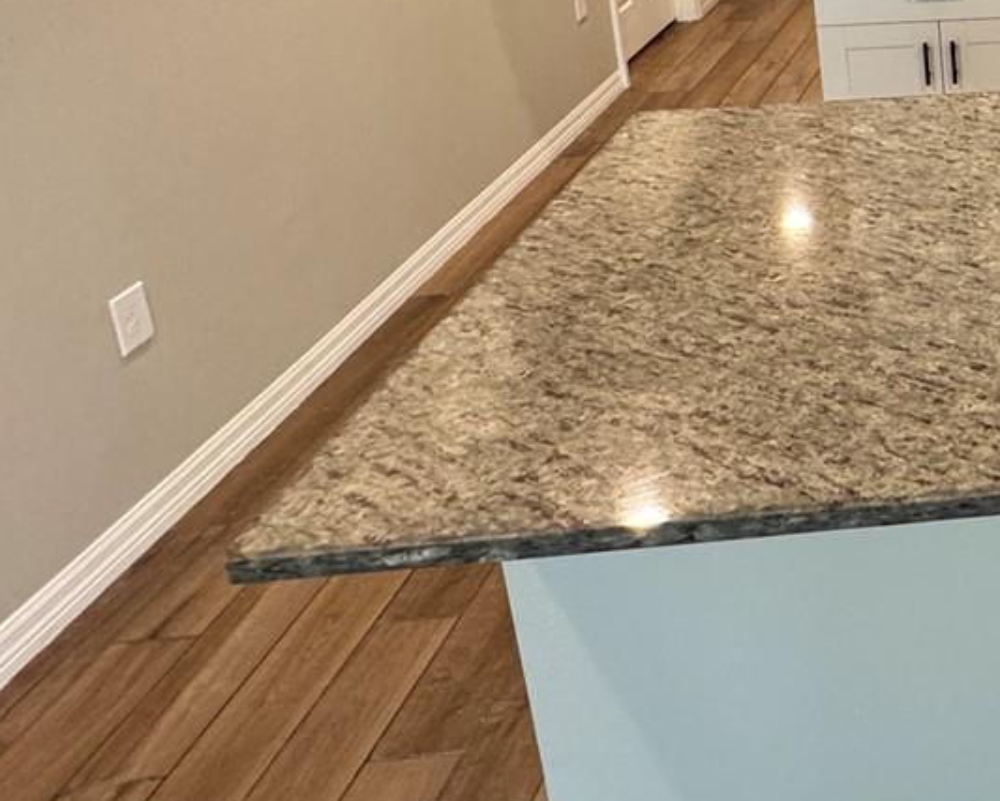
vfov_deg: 32.1
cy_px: -88
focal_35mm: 41
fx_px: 1214
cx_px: 1214
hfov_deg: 35.0
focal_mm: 2.22
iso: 250
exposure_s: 1/60
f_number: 2.2
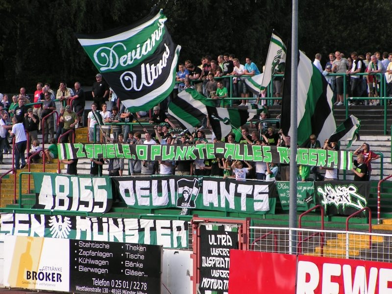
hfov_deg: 9.2
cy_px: 147
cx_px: 196
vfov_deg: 6.9
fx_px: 2446
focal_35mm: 216
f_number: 4.5
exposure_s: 1/200
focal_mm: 33
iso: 50
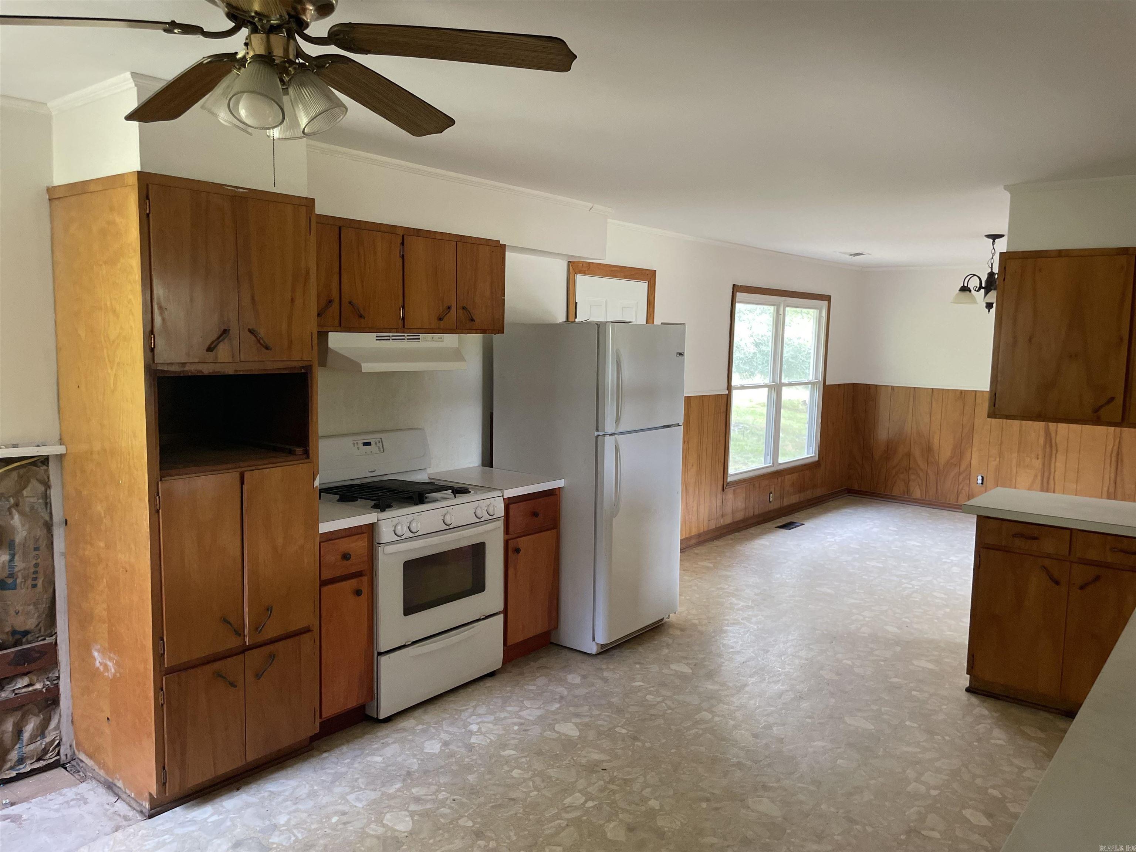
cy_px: 426
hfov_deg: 67.3
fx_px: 853
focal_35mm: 26
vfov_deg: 53.1
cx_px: 568
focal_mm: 4.2
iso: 200
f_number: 1.6
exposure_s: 1/60
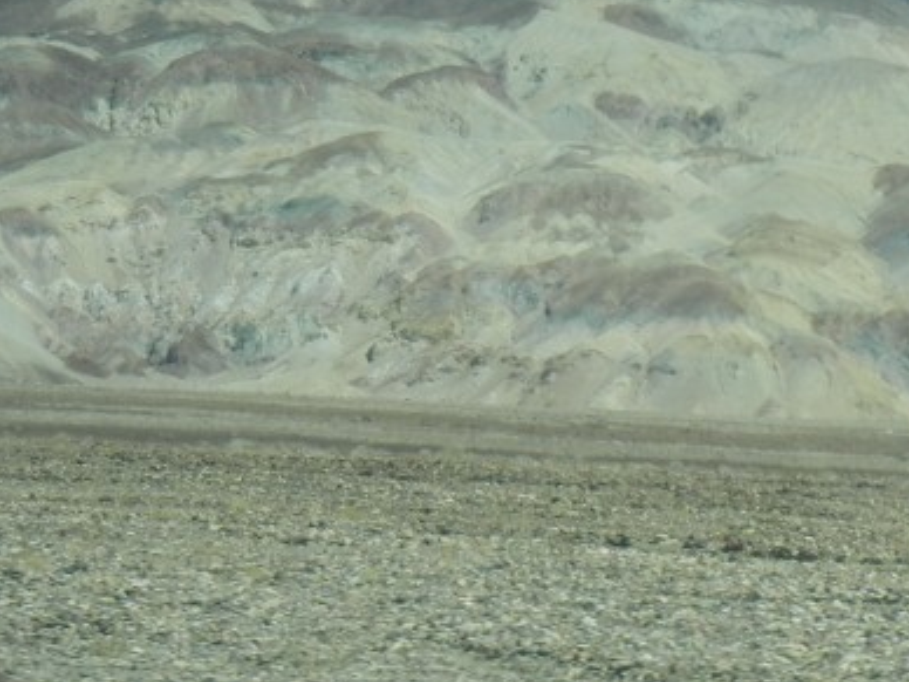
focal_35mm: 235
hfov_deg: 8.3
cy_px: 155
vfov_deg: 6.3
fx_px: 6171
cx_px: 1118
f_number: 4.4
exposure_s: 1/852
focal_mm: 16
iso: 160
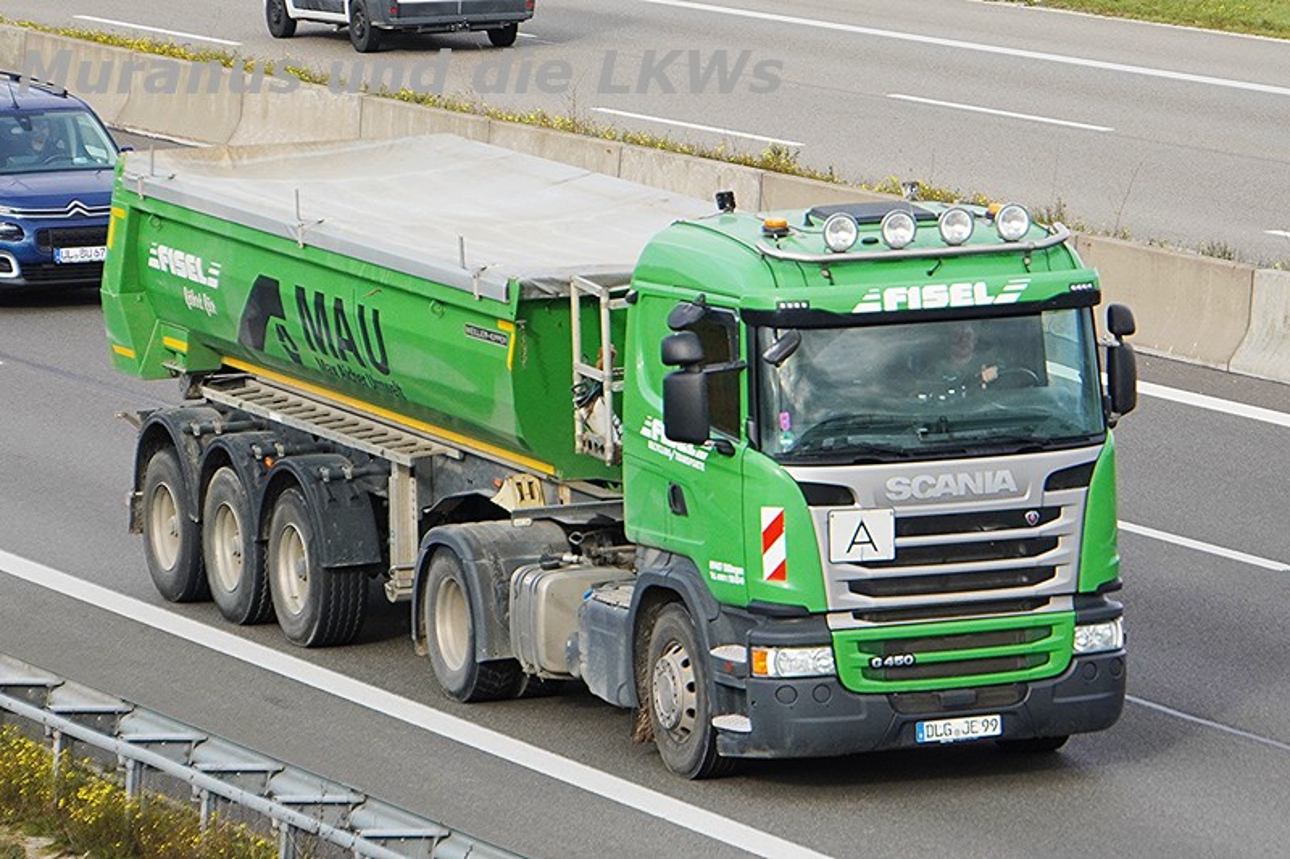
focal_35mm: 194
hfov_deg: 10.6
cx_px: 645
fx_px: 6943
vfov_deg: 7.1
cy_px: 430
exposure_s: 1/1250
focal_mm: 129.2
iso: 640
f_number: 6.3
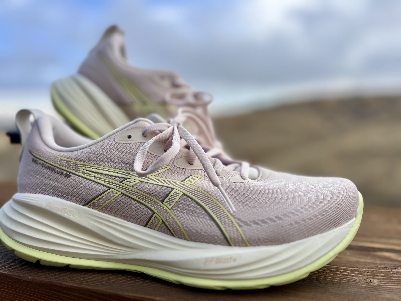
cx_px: 200
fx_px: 301
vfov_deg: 53.1
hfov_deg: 67.3
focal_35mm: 26
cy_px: 150
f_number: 1.5
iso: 50
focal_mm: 5.7
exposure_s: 1/1838
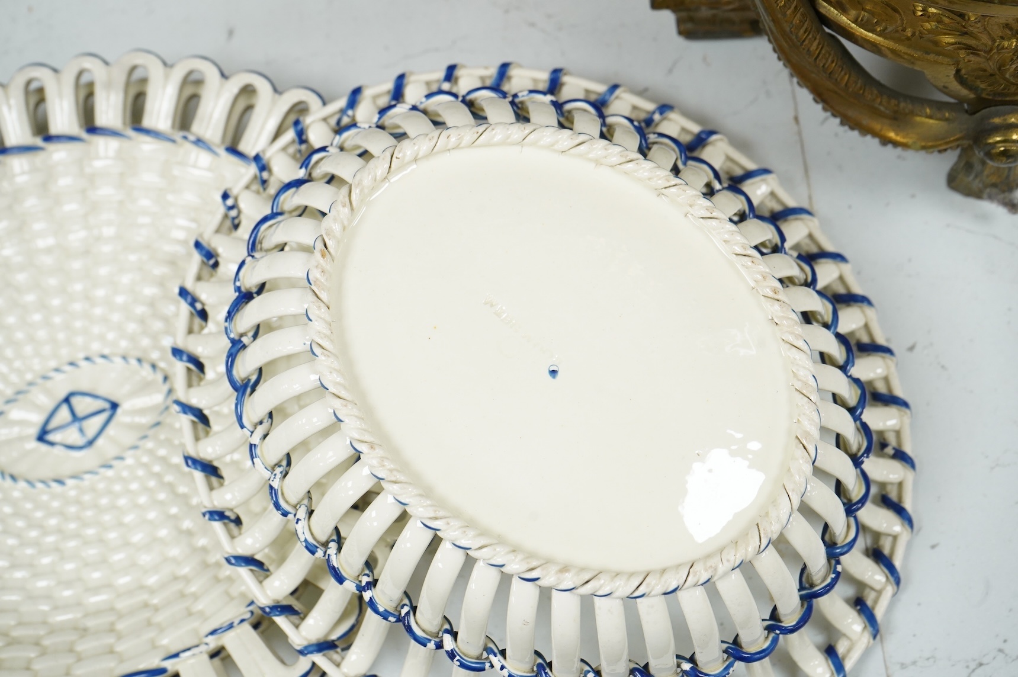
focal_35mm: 56
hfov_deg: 35.7
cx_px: 509
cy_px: 338
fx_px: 1582
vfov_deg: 24.1
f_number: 9
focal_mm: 56
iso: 2500
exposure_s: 1/80
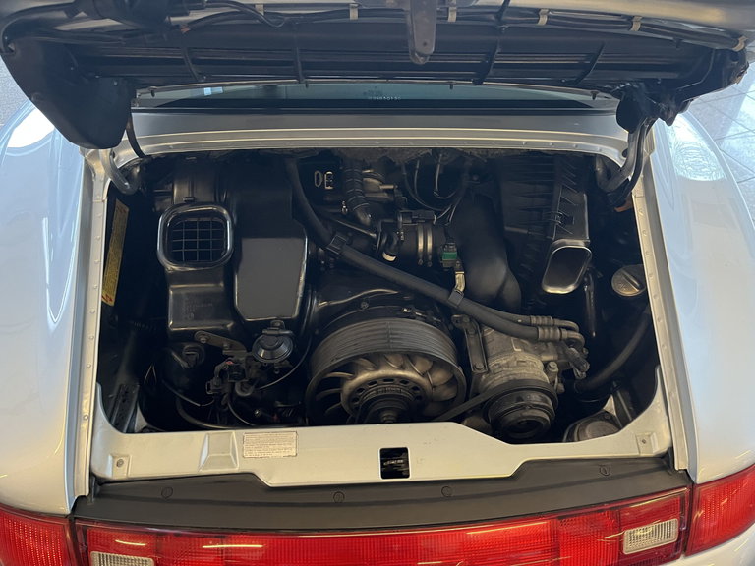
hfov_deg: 67.3
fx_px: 567
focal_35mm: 26
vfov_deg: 53.1
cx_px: 378
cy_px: 283
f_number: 1.6
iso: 500
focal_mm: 5.1
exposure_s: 1/33
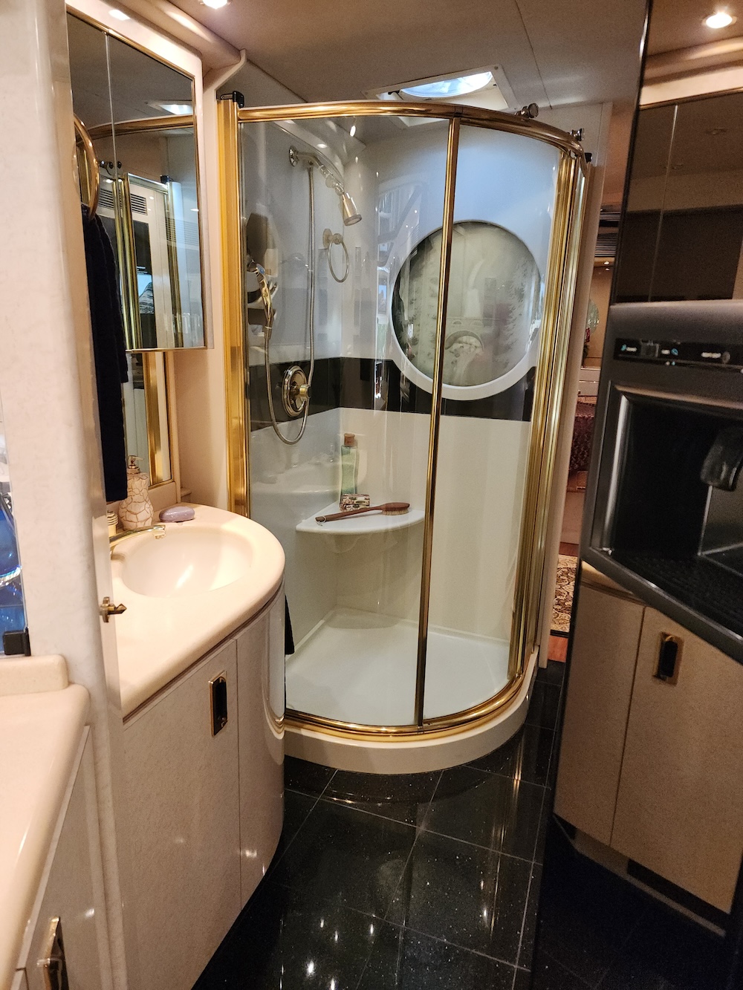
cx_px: 372
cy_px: 495
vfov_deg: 73.9
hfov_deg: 58.9
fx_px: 658
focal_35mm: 23
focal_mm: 6.4
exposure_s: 1/120
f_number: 1.8
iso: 500
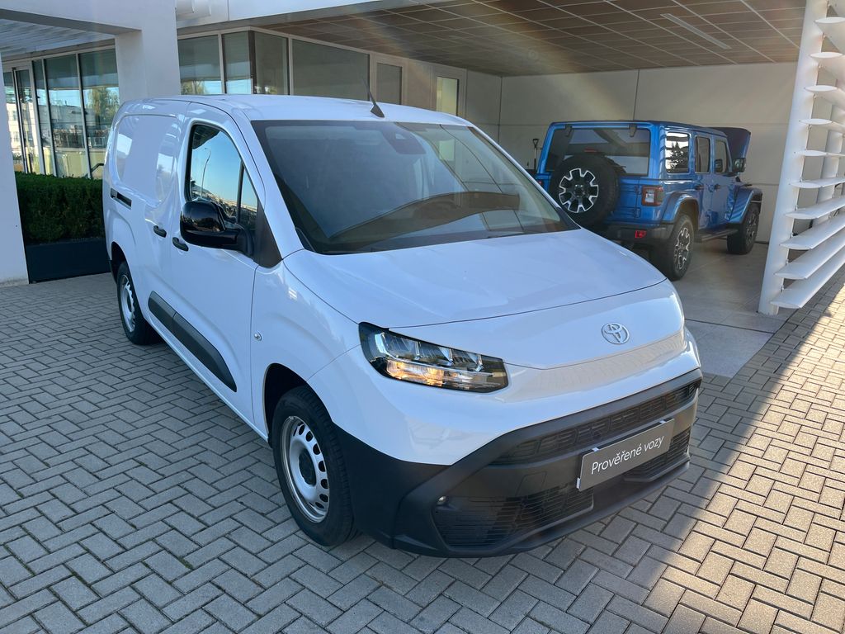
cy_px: 317
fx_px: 635
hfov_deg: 67.3
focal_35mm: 26
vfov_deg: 53.1
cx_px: 422
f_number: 1.6
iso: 50
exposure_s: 1/967
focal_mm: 5.1
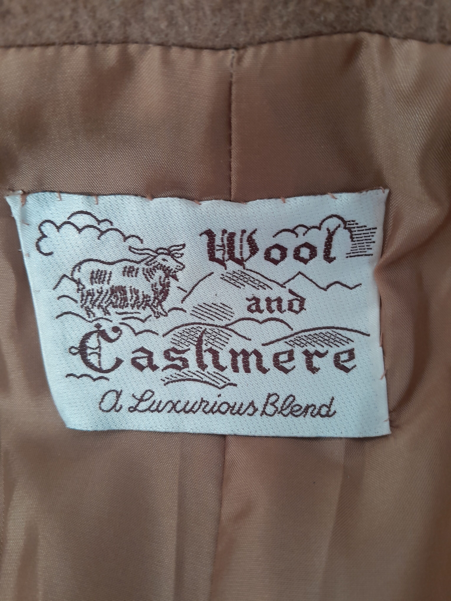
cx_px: 226
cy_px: 300
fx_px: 452
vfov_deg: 67.3
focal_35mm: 26
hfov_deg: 53.1
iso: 160
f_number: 1.8
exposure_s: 1/50
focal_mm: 3.98
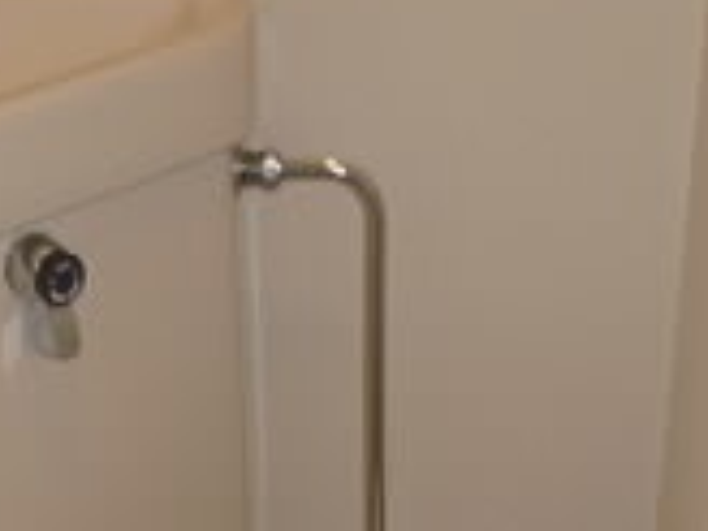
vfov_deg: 13.8
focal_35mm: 97
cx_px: 371
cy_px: 904
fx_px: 1984
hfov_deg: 20.2
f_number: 3.1
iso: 100
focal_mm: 4.5
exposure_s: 1/60
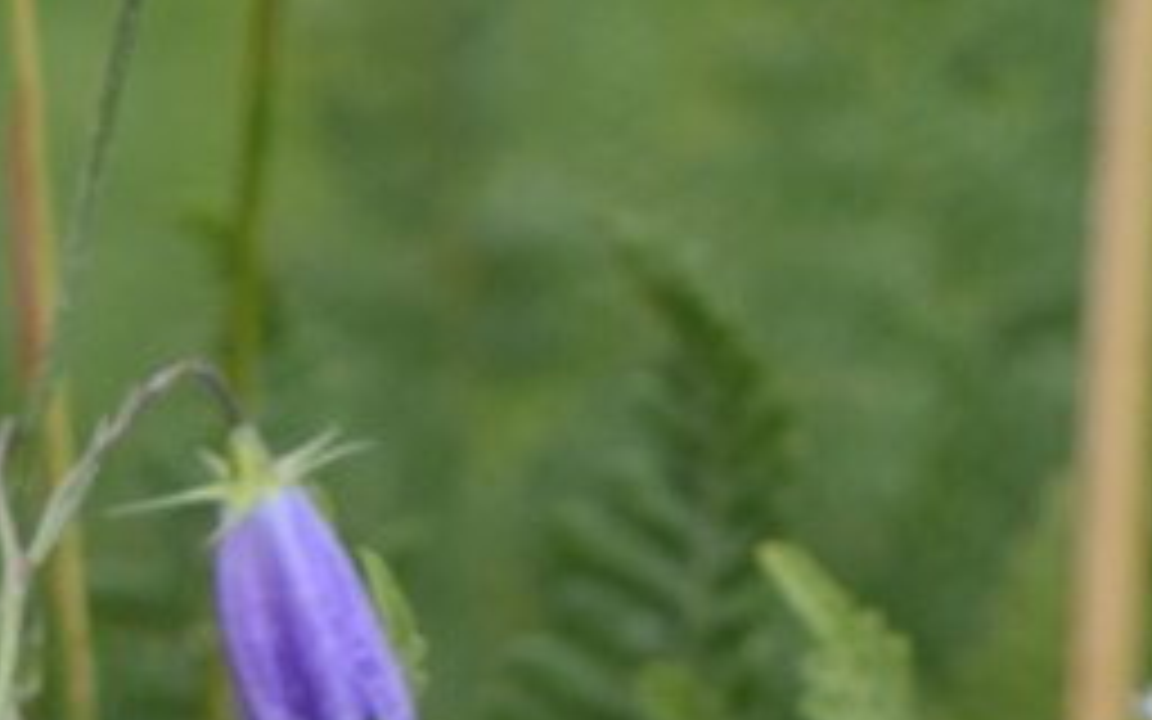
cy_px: 1156
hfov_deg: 6.2
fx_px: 10550
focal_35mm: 336
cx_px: 351
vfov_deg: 3.9
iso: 320
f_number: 8
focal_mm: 55
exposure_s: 1/250
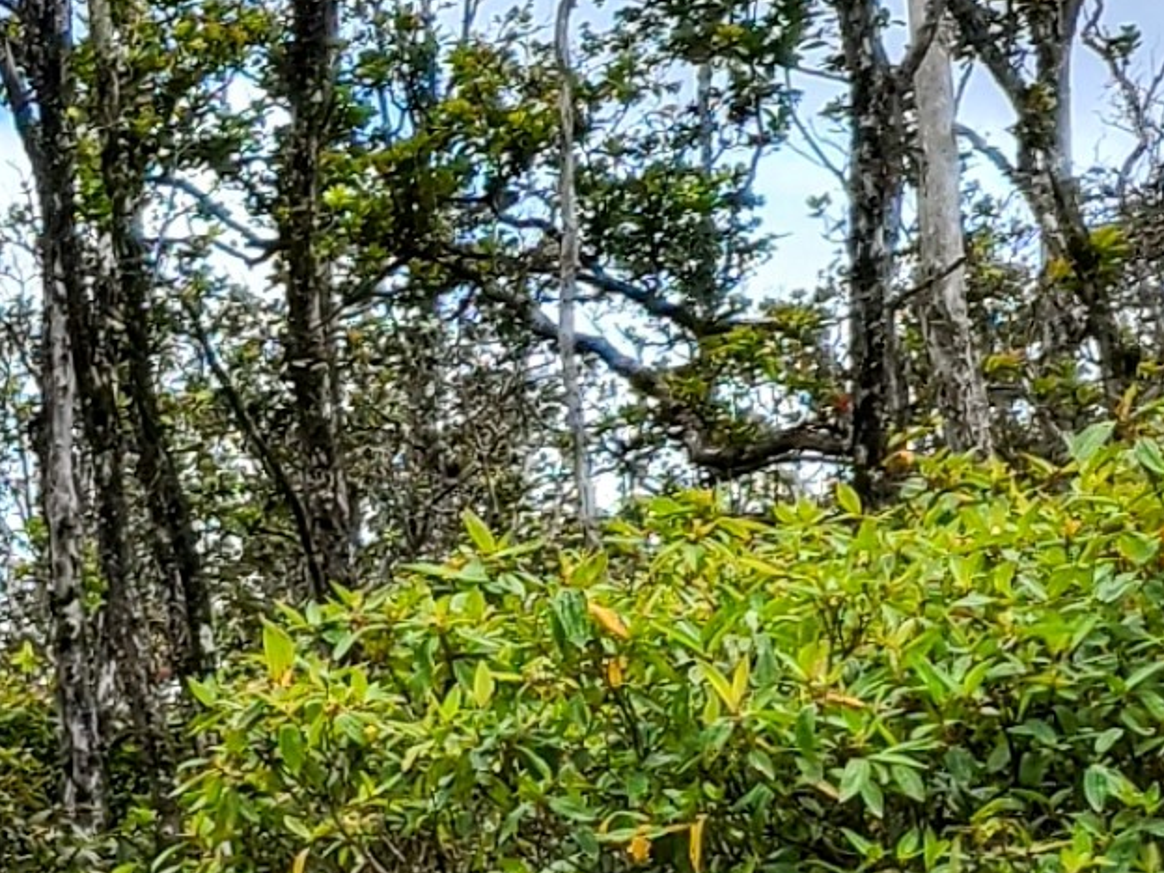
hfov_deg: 9.2
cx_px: -2406
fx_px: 5649
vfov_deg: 8.7
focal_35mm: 168
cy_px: 1155
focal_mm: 5.4
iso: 40
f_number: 1.8
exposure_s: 1/1347
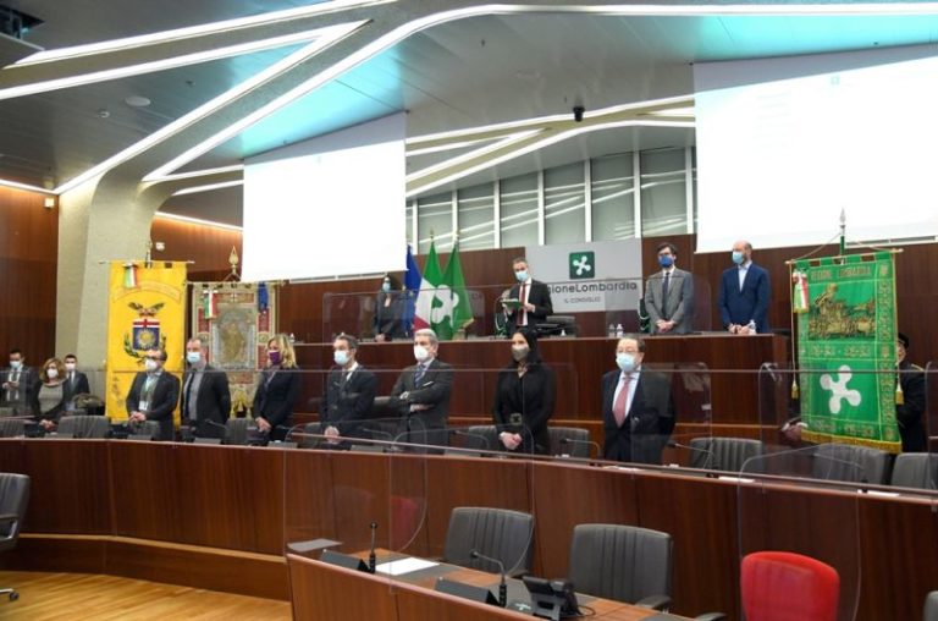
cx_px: 469
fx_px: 832
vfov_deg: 40.9
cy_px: 310
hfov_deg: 58.8
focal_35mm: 32
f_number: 5
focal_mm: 32
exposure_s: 1/400
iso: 5000
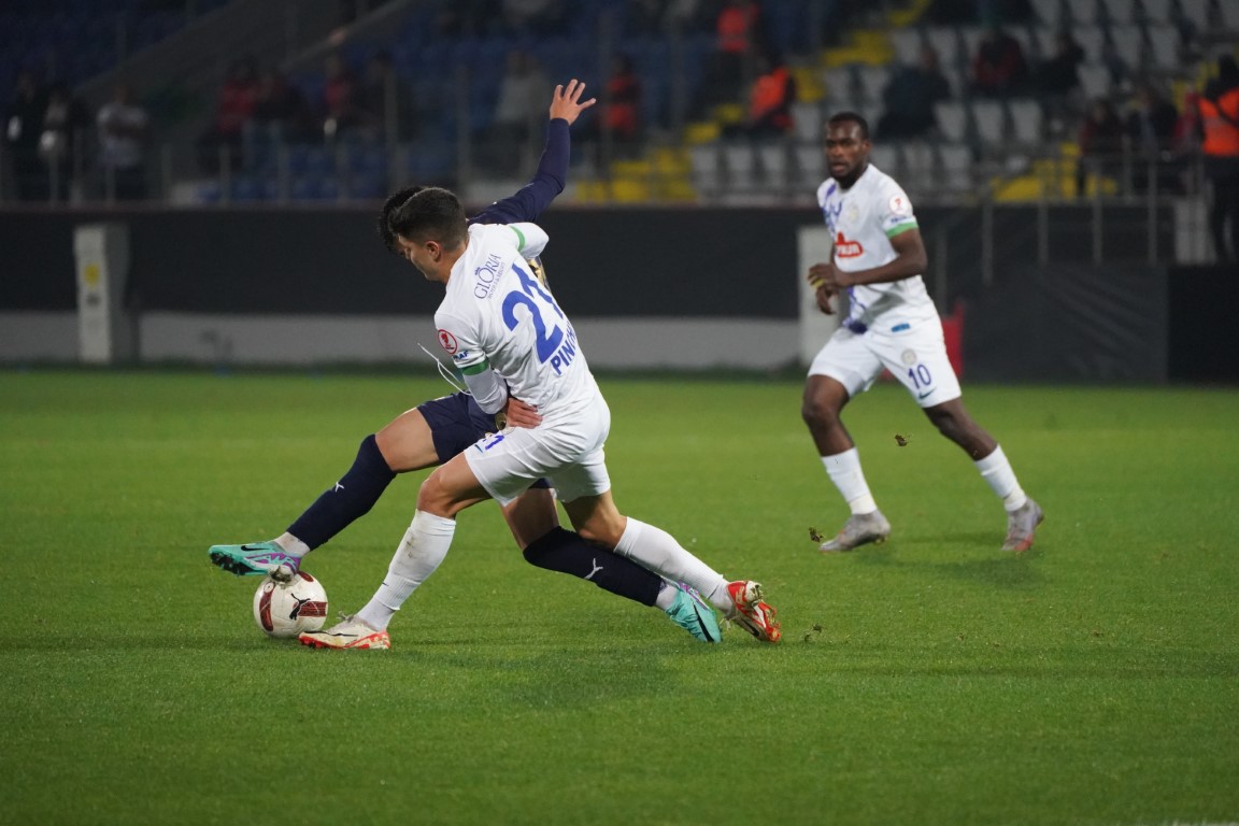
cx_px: 620
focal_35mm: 348
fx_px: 11976
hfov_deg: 5.9
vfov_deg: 4.0
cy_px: 413
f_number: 5.6
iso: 10000
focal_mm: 348
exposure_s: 1/2000
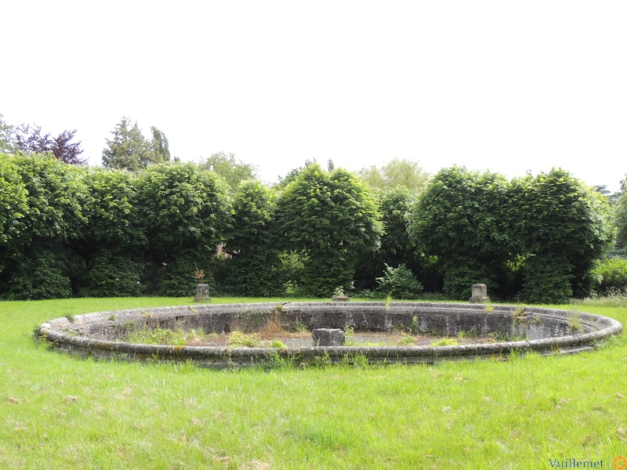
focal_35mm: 35
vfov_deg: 40.7
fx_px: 634
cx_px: 314
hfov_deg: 52.6
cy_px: 235
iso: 100
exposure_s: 1/400
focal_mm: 6.2
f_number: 3.3
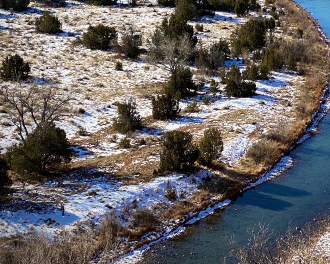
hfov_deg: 18.2
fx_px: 1016
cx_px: 298
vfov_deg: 14.6
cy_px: 21
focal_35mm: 104
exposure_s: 1/1295
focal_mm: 6
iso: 20
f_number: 2
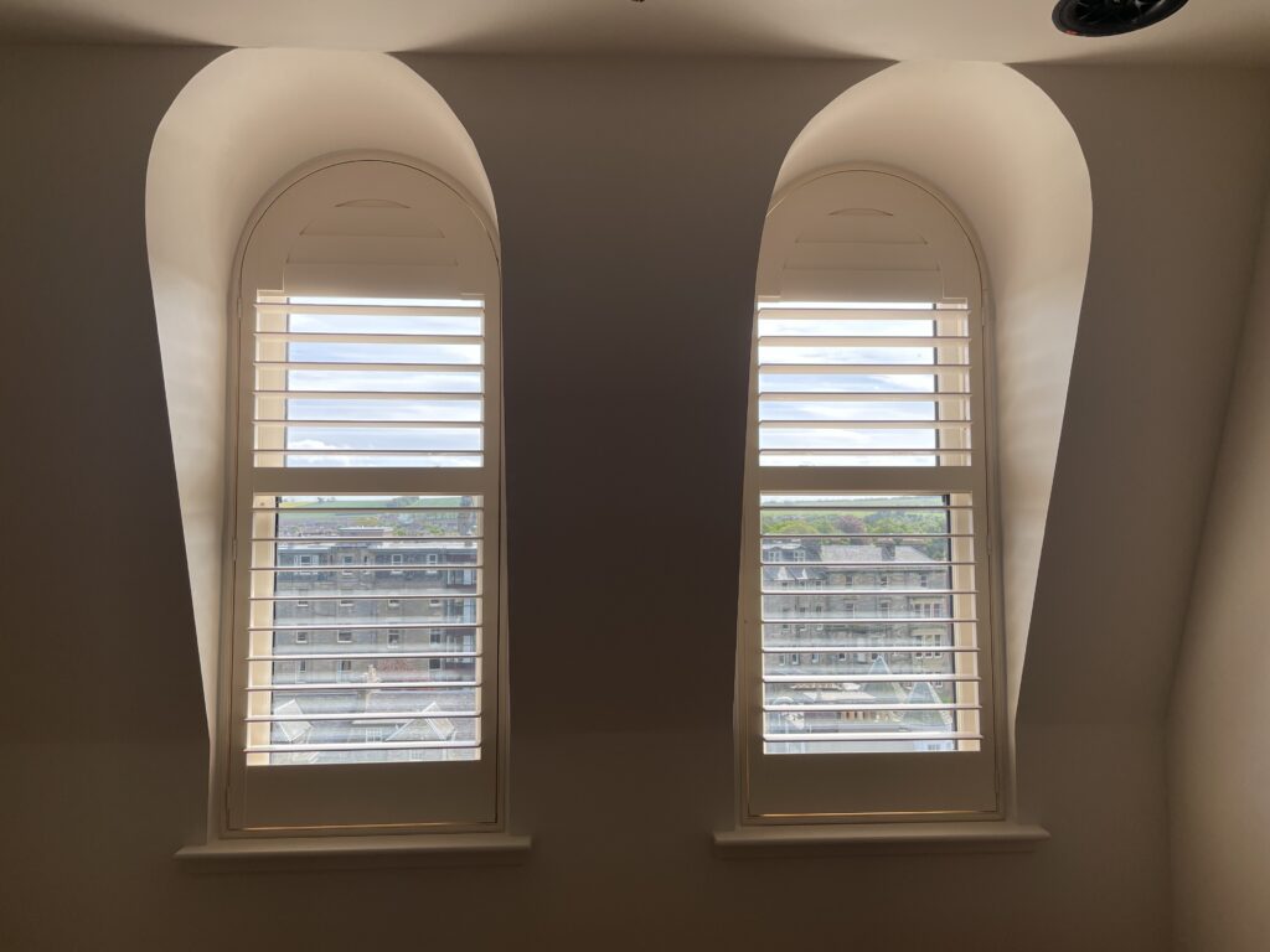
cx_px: 635
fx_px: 954
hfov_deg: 67.3
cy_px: 476
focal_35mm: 26
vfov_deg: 53.1
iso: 32
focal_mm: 4.2
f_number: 1.6
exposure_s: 1/744
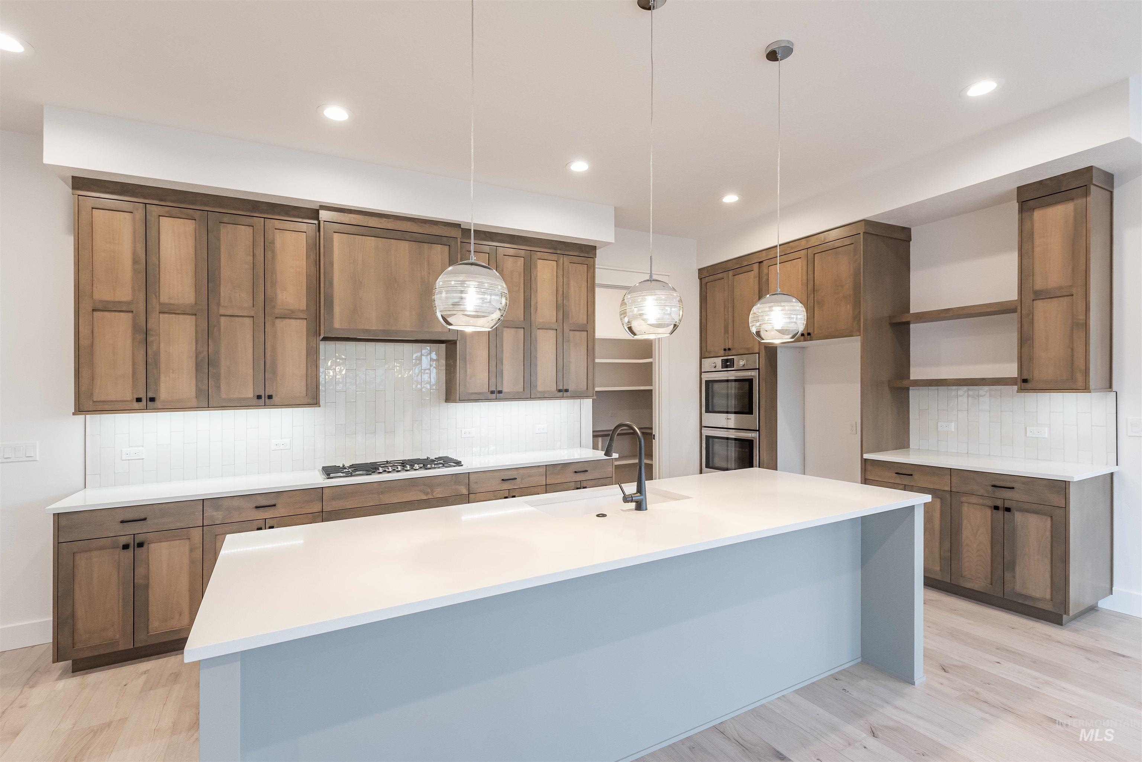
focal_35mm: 17
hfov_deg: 93.3
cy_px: 381
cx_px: 571
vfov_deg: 70.5
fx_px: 539
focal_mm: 17
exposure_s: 1/60
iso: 1000
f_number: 5
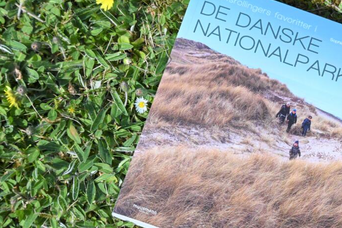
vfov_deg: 11.6
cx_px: 251
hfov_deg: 17.3
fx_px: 1118
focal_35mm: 118
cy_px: 128
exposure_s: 1/400
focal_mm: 53
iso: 100
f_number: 7.1
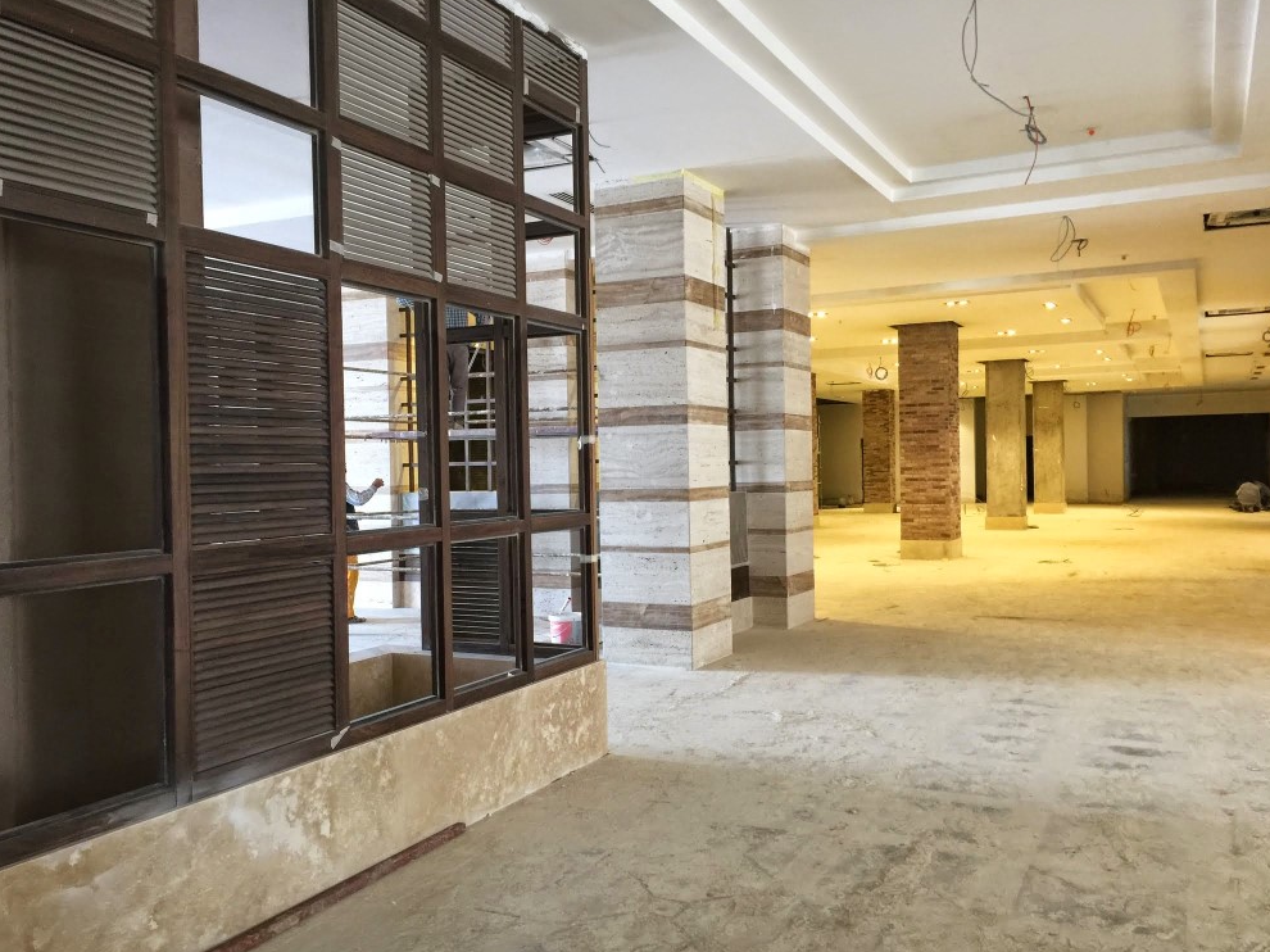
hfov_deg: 60.0
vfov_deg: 46.8
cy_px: 484
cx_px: 629
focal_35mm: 30
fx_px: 1100
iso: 64
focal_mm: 4.15
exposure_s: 1/15
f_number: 2.2
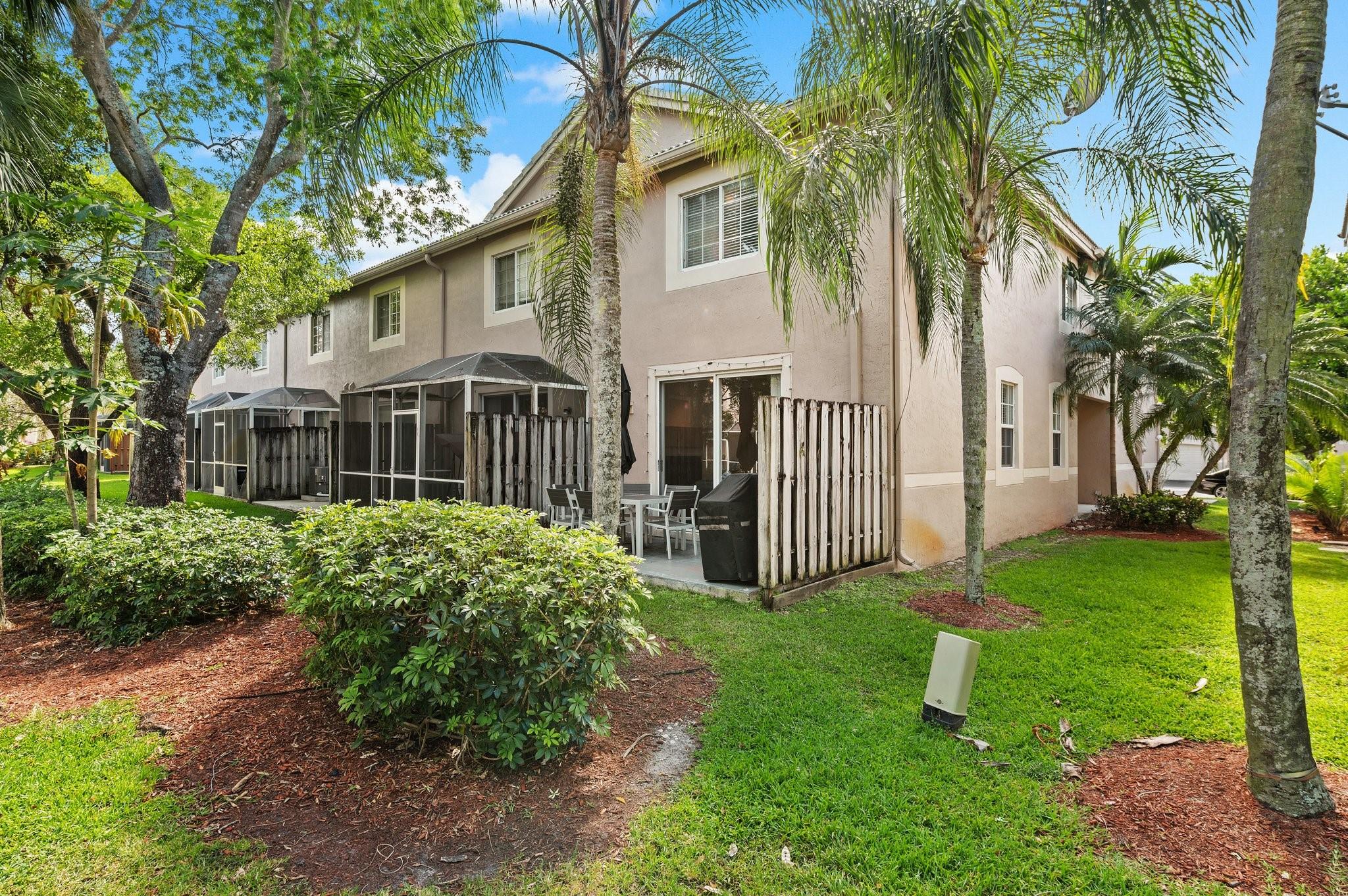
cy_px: 448
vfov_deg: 67.3
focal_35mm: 18
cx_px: 674
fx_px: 673
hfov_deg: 90.0
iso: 200
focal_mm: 18
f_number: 8
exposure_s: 1/30
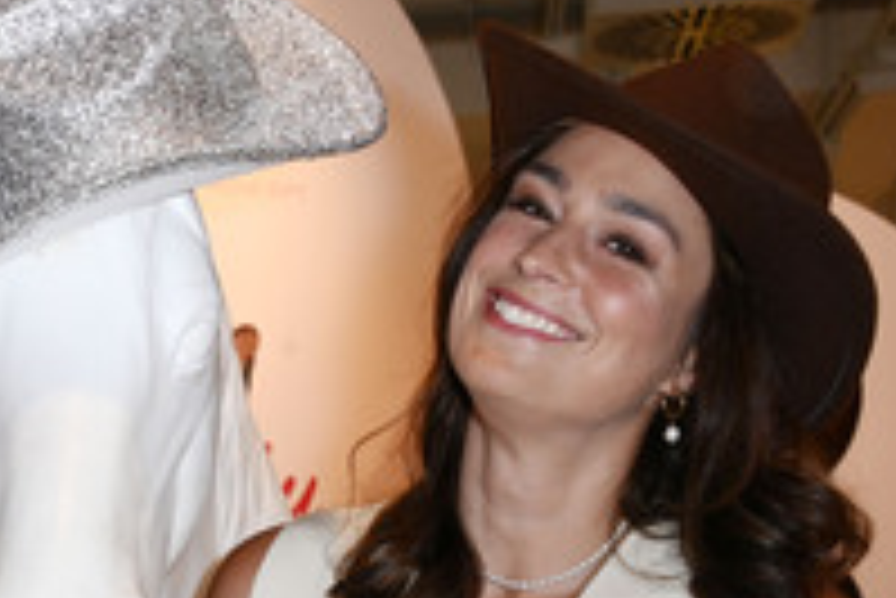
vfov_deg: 14.2
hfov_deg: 20.9
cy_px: 602
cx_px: 65
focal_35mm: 95
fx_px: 2366
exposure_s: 1/200
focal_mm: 42
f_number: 5.6
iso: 1000
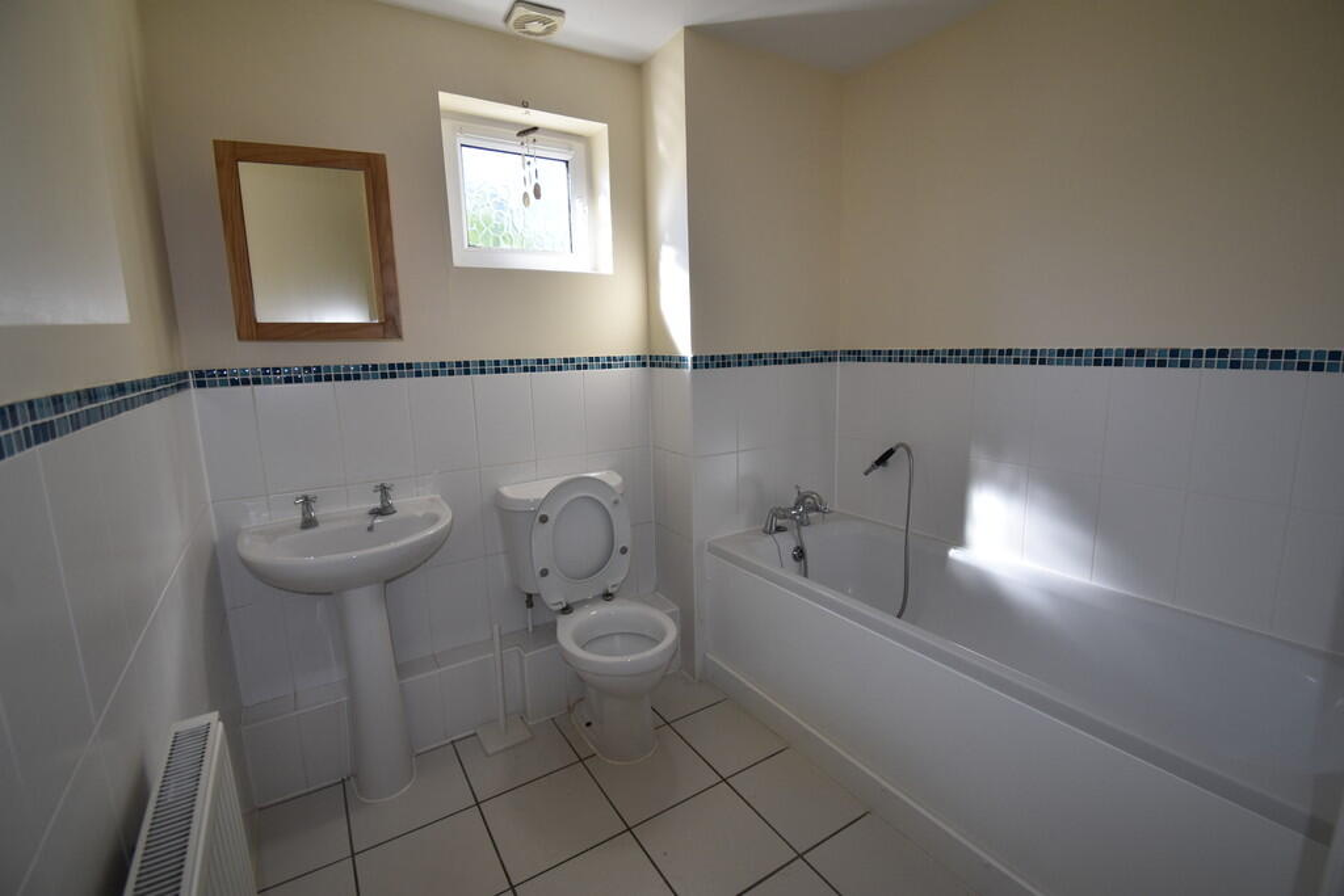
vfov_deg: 77.3
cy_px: 448
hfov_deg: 100.4
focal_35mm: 15
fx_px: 560
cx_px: 672
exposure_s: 1/200
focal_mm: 10
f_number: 5
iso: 360
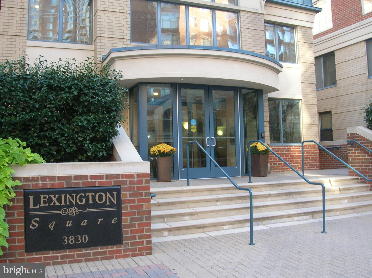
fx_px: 365
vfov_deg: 41.7
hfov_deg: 54.0
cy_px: 139
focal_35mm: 34
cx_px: 186
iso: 71
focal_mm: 5.7
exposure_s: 1/20.8
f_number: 4.9
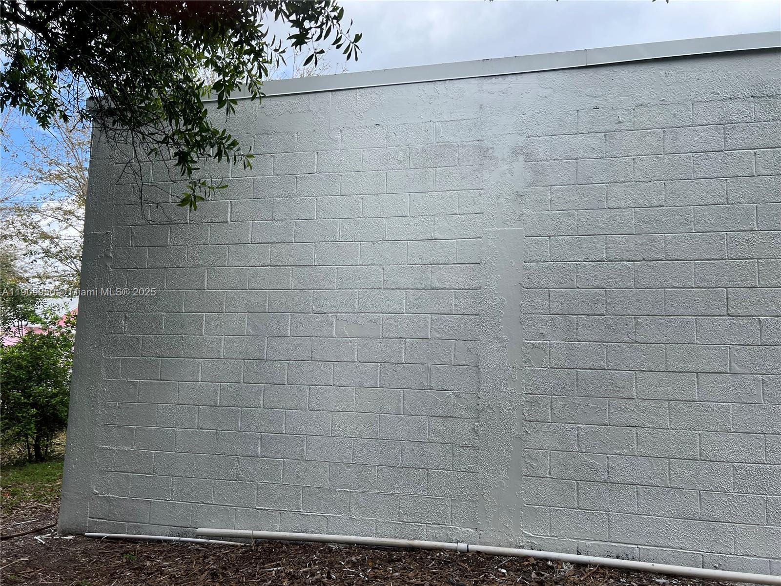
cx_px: 390
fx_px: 587
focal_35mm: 26
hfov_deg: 67.3
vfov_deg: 53.1
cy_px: 293
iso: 50
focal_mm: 5.7
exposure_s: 1/1645
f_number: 1.5
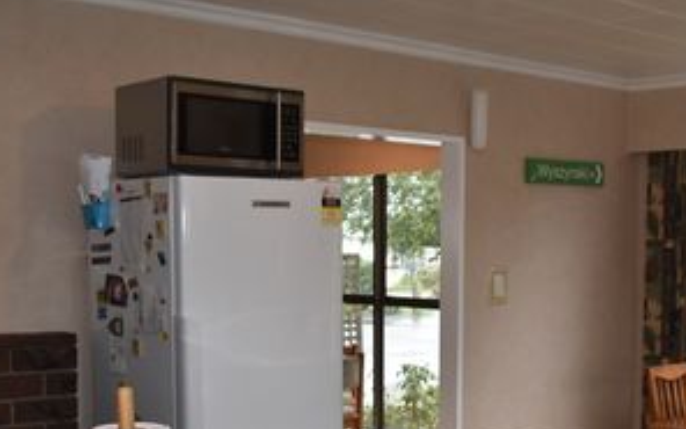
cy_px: 323
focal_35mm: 56
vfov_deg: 23.0
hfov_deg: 36.3
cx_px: 406
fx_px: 1043
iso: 720
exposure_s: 1/125
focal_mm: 23
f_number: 5.6
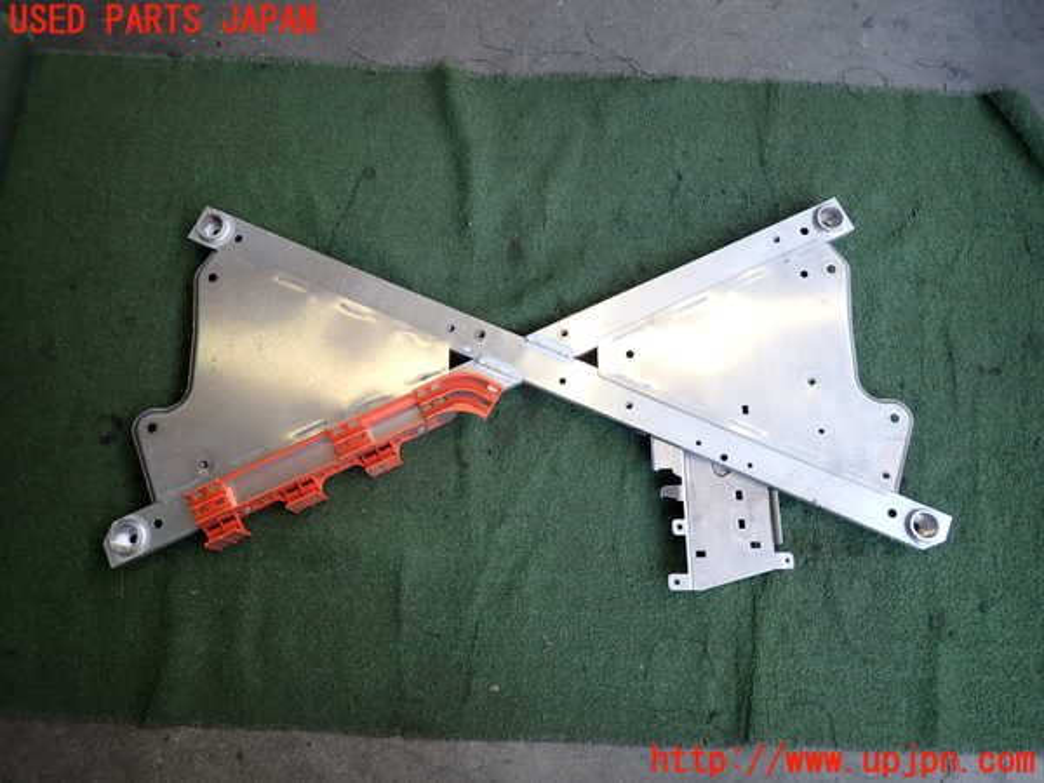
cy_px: 392
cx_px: 522
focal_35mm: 25
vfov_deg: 54.9
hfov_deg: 69.4
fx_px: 754
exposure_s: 1/125
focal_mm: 4.5
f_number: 2
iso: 125
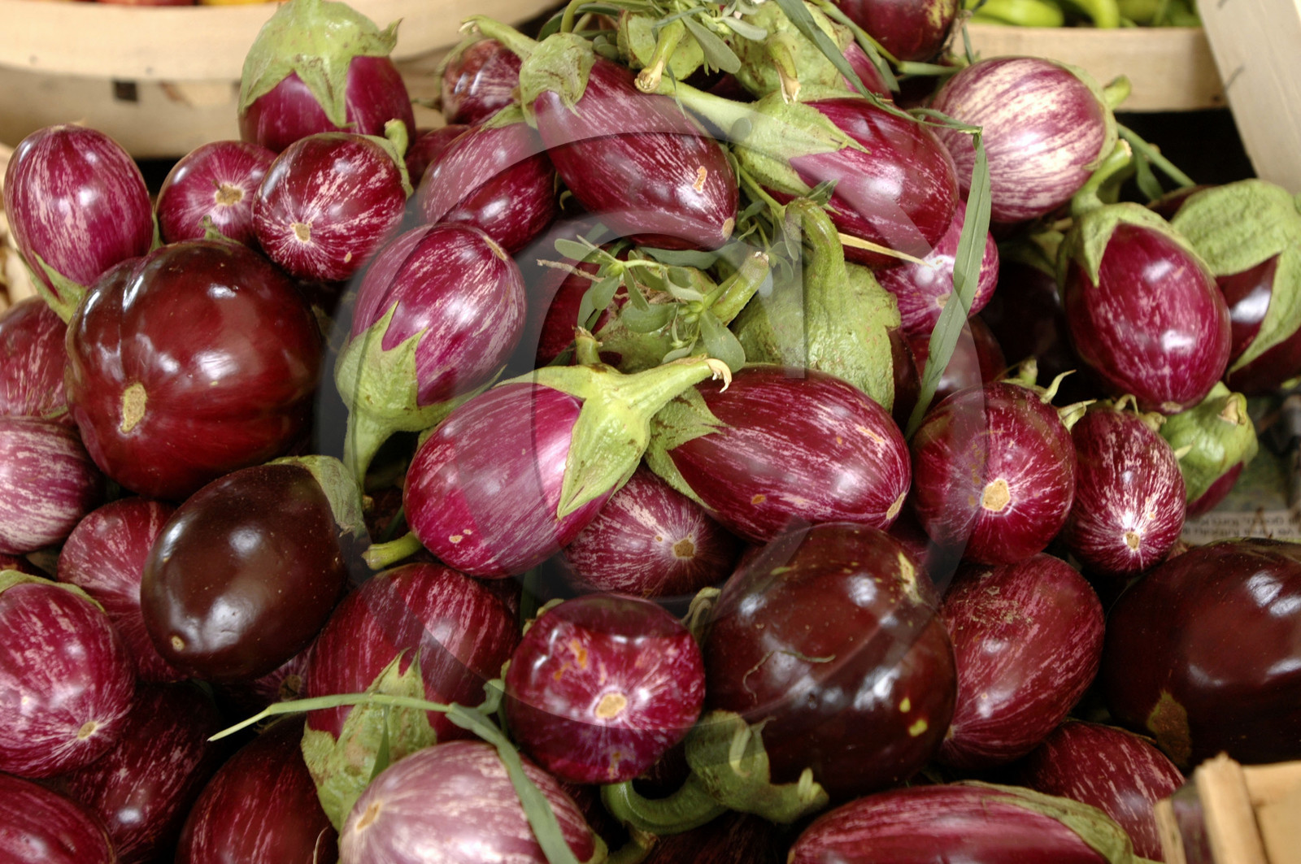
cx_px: 650
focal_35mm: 52
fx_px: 1895
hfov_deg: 37.9
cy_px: 432
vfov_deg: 25.7
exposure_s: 1/60
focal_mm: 35
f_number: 4
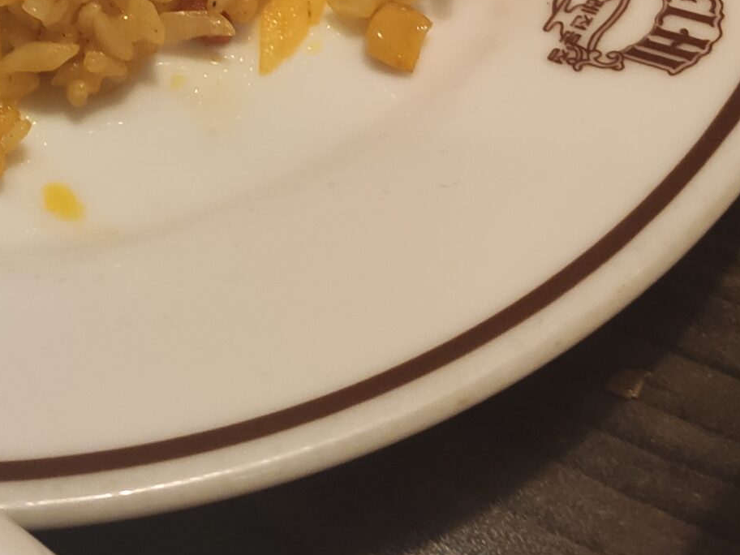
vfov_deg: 19.0
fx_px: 1561
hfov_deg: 25.7
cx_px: 60
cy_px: -116
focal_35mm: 73
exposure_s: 1/30
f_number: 1.75
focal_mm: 4.77
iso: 1411
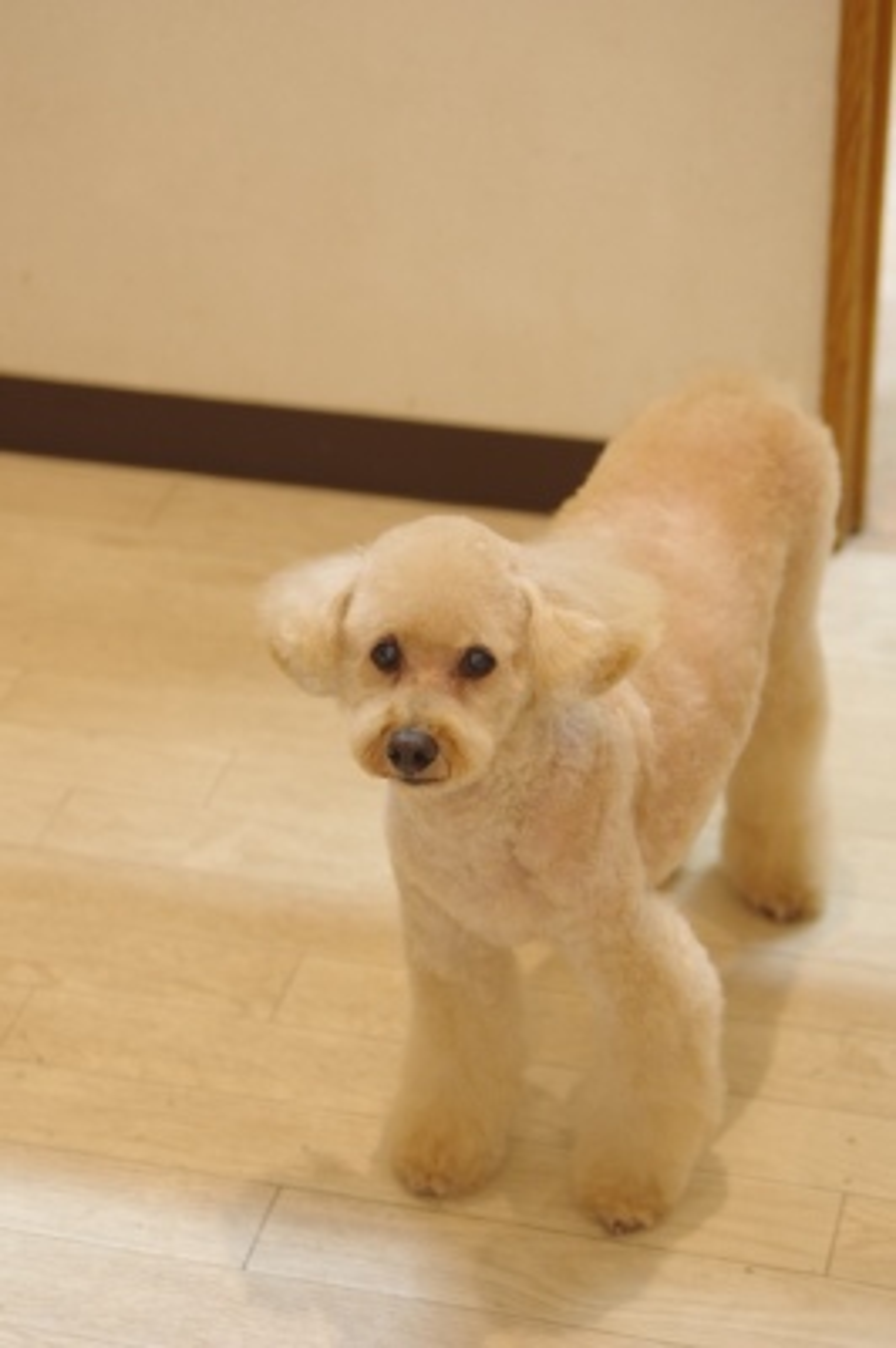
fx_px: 3066
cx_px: 448
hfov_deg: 16.6
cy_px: 674
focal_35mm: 82
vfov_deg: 24.8
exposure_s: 1/30
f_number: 2.8
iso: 320
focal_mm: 55
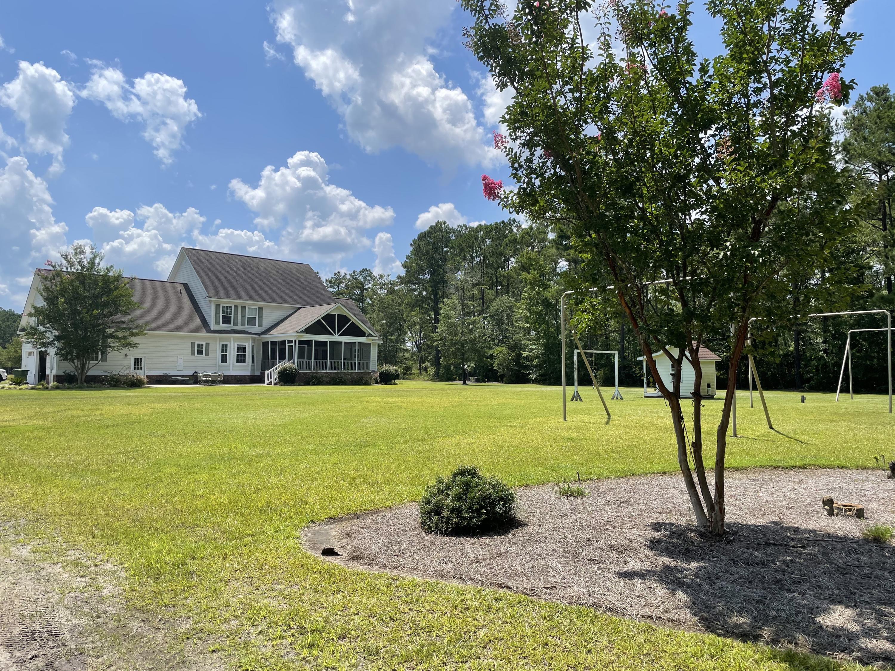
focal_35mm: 26
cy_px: 336
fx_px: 672
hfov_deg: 67.3
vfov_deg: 53.1
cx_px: 448
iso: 32
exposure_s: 1/4651
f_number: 1.6
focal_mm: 4.2
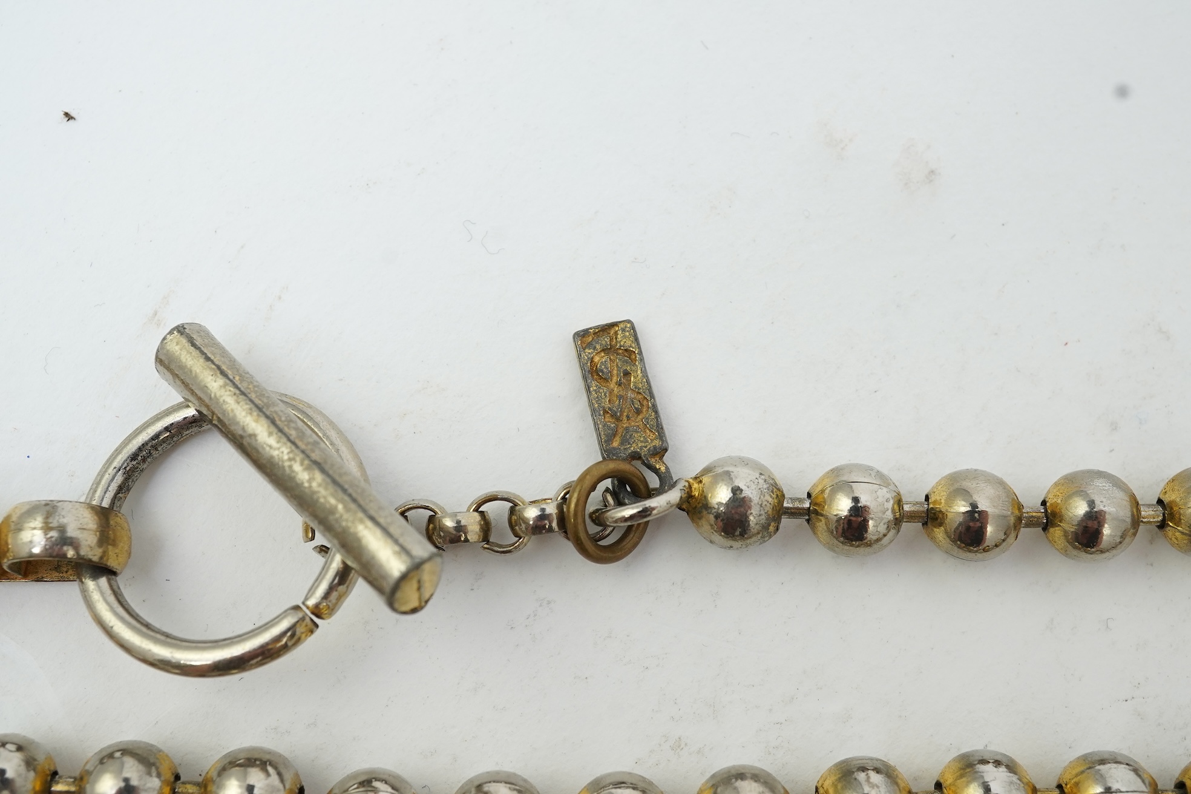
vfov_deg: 29.9
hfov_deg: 43.6
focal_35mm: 45
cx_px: 596
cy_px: 397
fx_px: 1489
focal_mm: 30
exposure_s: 1/60
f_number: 14
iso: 640
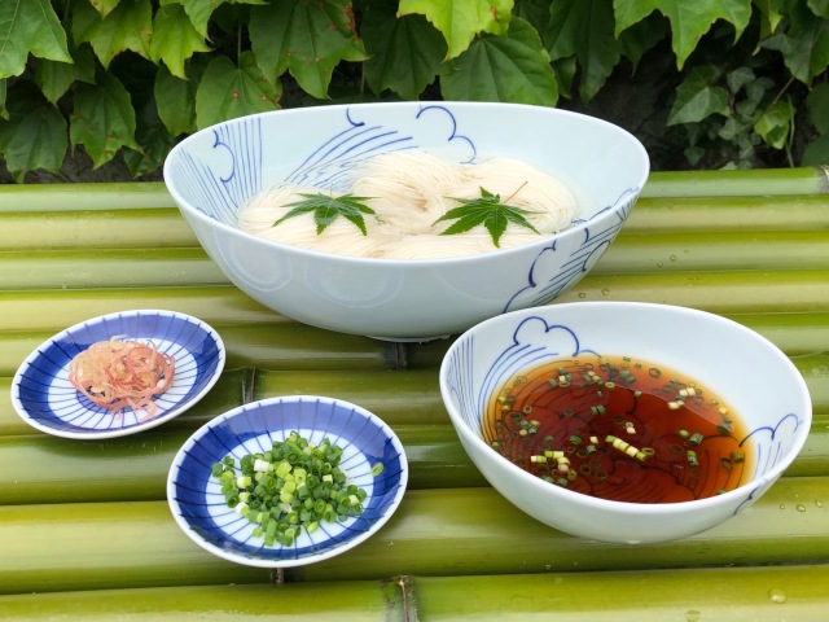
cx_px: 414
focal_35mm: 28
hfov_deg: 63.4
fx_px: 671
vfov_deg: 49.7
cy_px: 311
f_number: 1.8
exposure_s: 1/889
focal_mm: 3.99
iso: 20
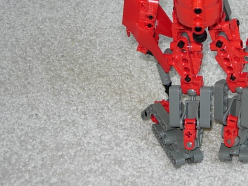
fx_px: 581
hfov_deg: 23.8
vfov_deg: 18.0
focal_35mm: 81
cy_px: 26
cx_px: 194
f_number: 2.9
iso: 79
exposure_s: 1/30.2
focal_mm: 8.5
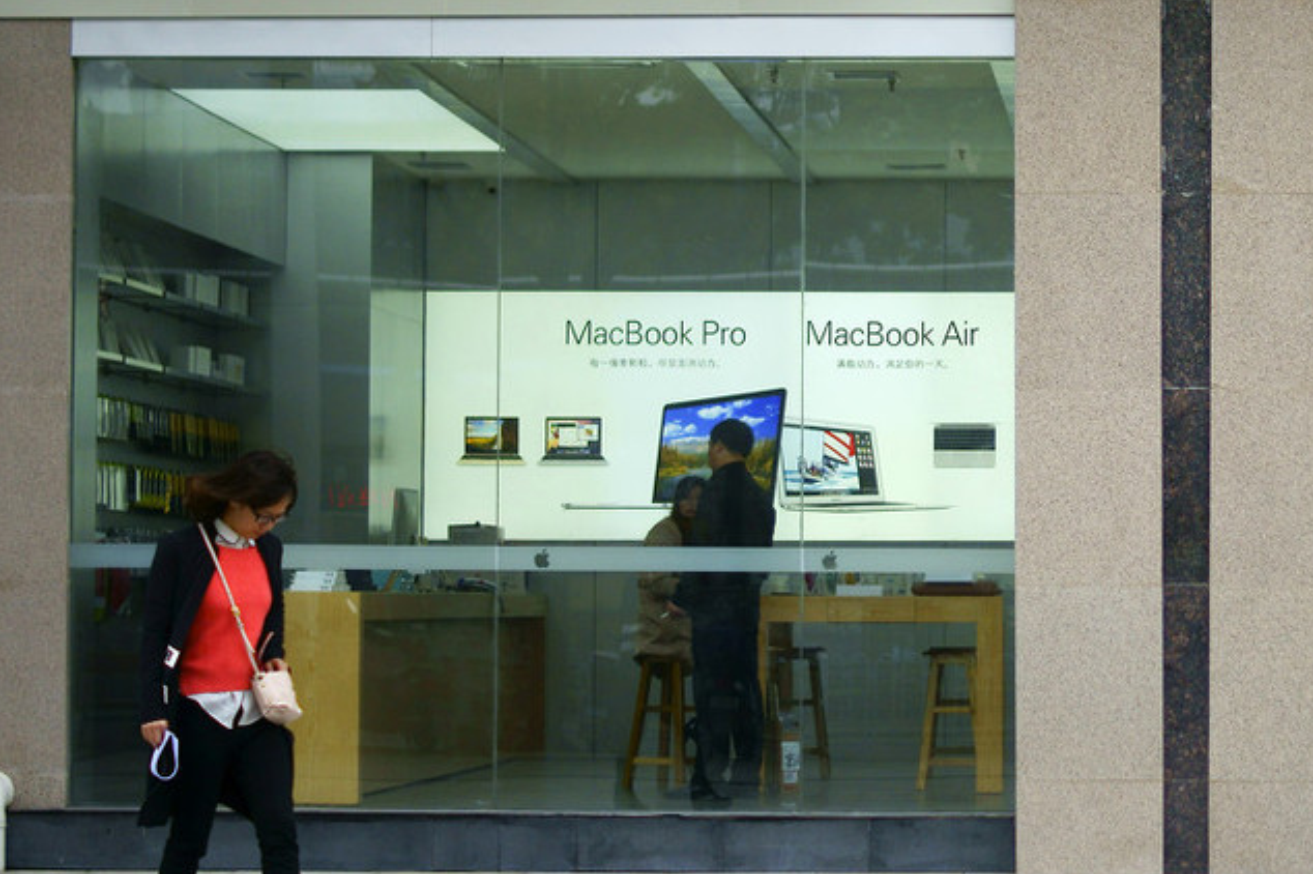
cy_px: 363
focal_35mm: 142
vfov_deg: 9.6
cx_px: 1176
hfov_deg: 14.3
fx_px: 5176
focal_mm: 50
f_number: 2
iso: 200
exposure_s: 1/2500
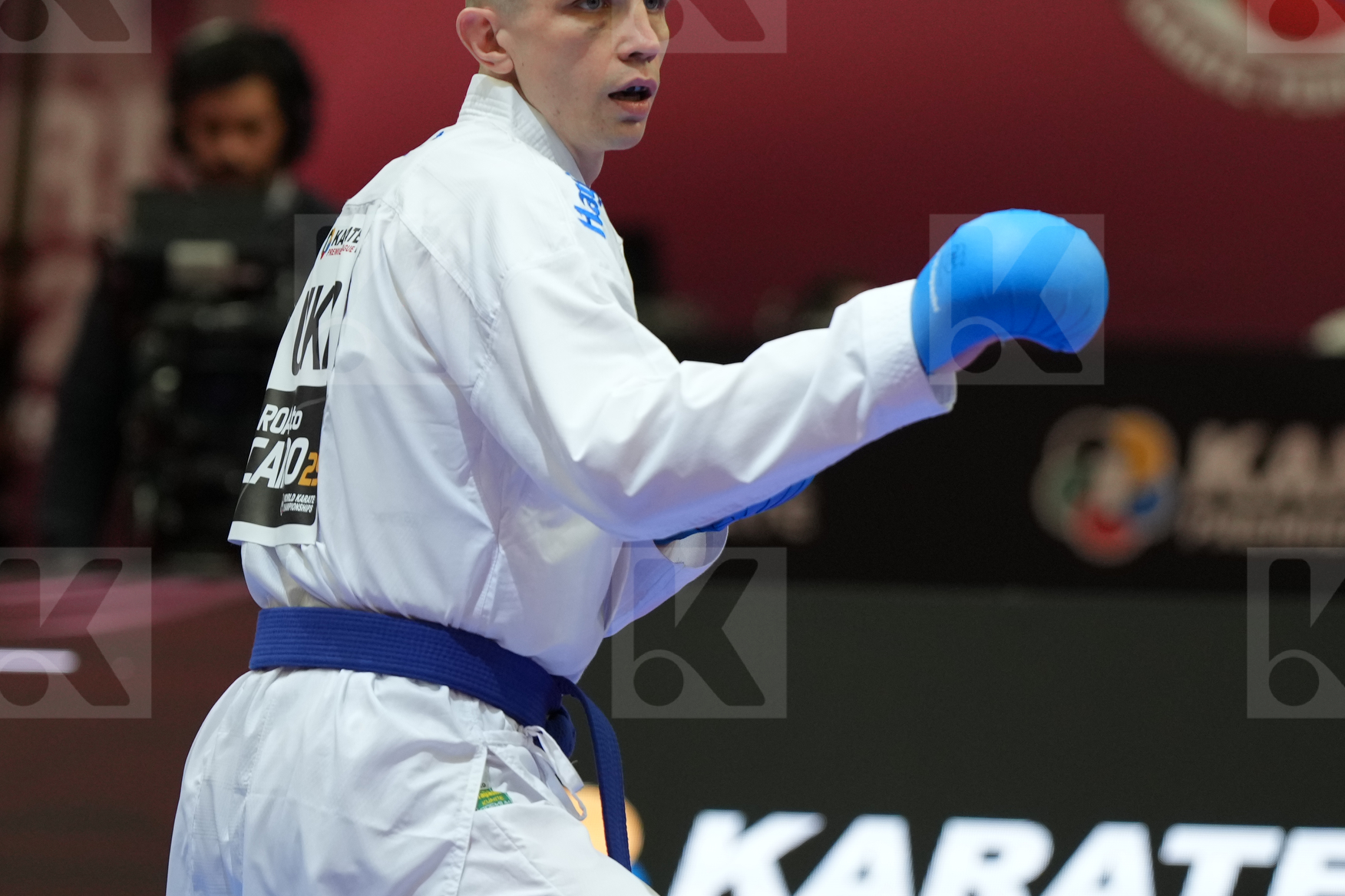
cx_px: 699
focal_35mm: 314
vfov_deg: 4.4
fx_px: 11727
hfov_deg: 6.6
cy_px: 300
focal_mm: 147
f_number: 2.8
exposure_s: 1/1000
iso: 1000
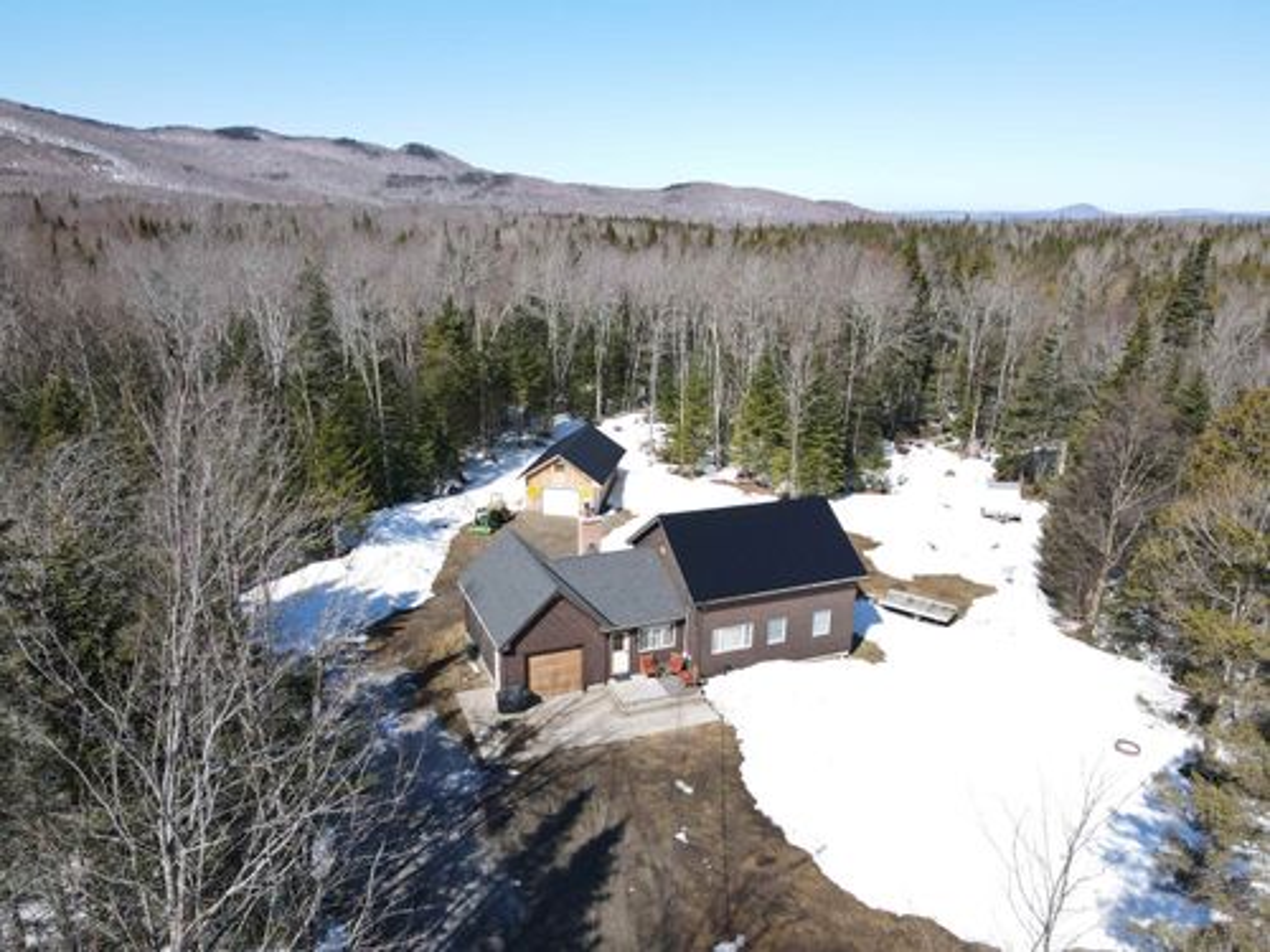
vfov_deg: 56.8
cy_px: 476
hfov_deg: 71.6
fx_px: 881
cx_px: 635
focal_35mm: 24
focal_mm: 4.5
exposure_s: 1/500
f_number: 2.8
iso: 100
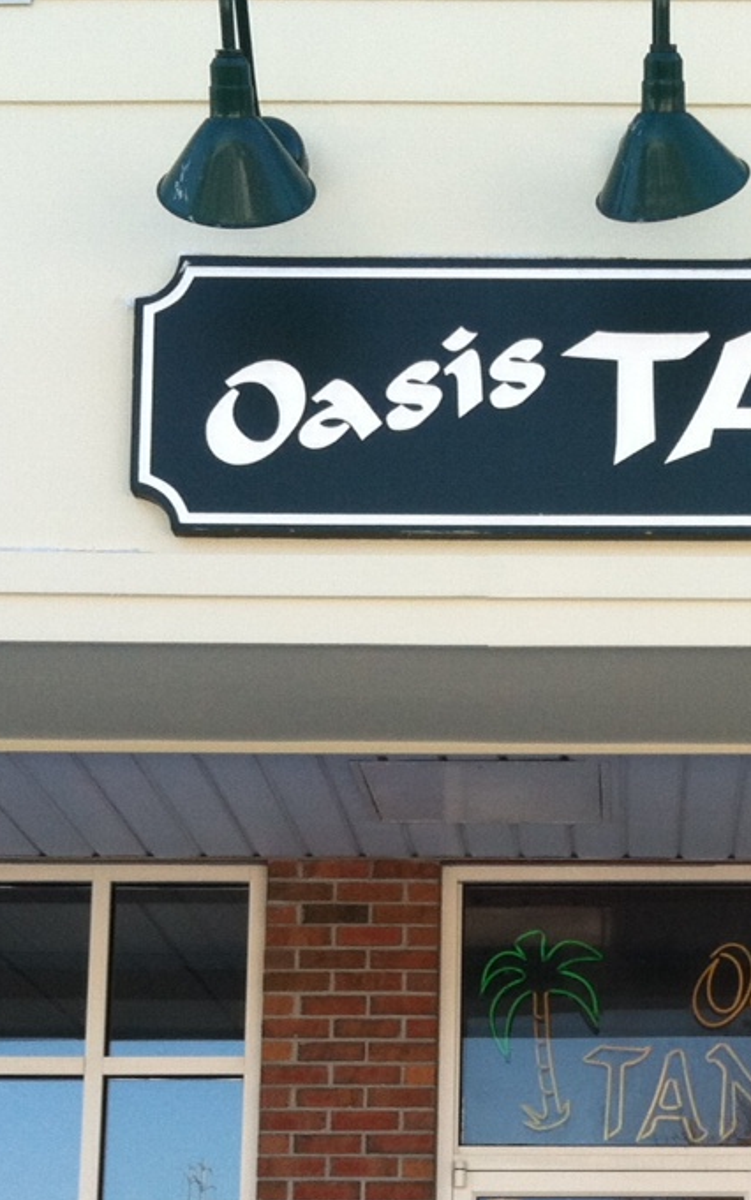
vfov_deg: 23.4
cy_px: 966
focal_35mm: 87
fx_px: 2847
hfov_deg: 14.9
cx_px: 640
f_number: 2.8
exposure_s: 1/326
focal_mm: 3.85
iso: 80
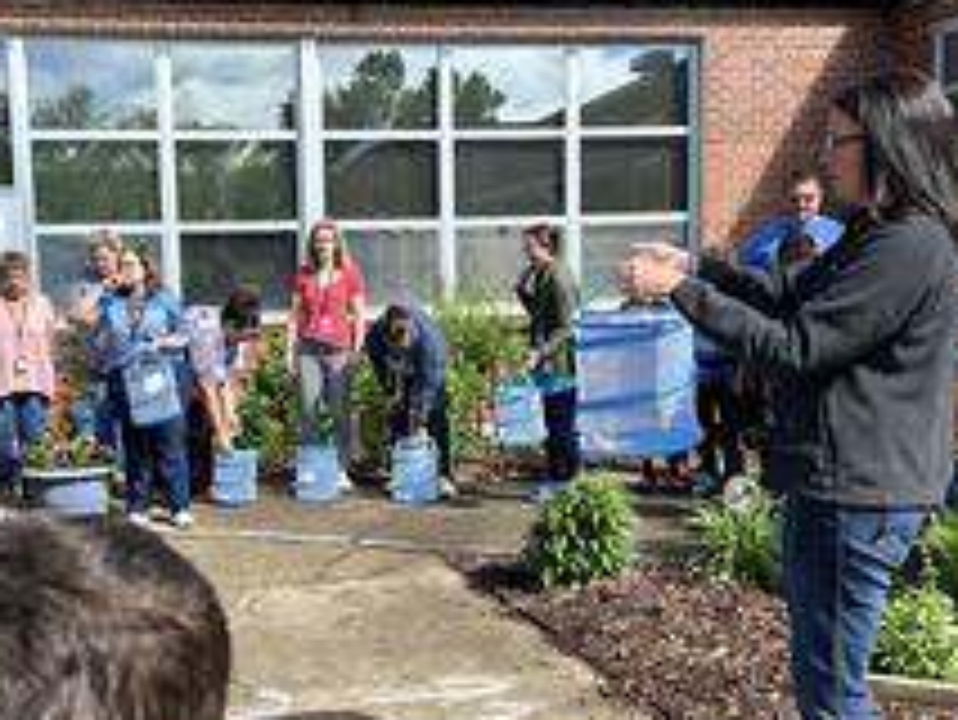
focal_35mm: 45
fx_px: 1246
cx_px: 337
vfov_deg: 32.2
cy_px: 374
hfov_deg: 41.6
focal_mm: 6.86
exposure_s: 1/2070
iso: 80
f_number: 1.78
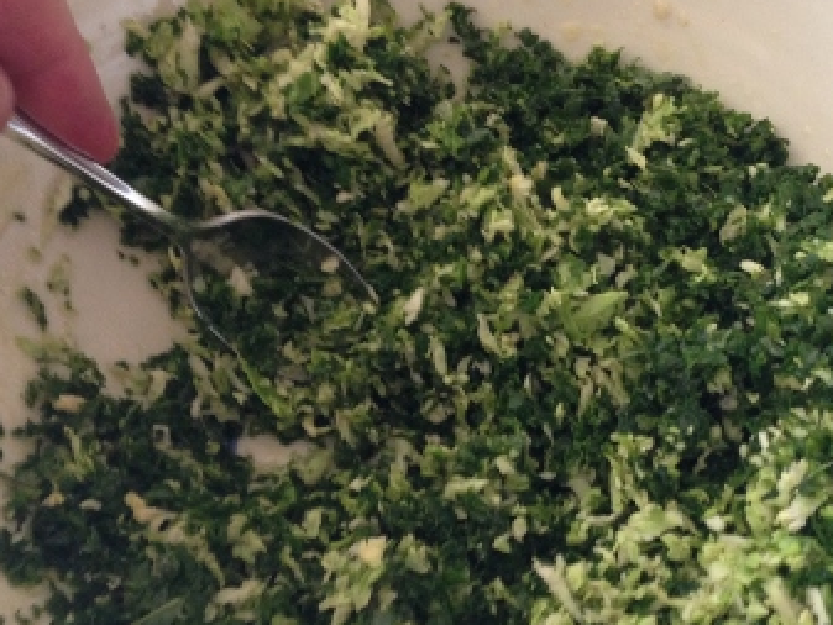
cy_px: 432
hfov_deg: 40.2
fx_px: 1131
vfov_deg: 30.6
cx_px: 514
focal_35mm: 47
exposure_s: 1/20
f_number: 2.4
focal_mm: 4.12
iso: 200
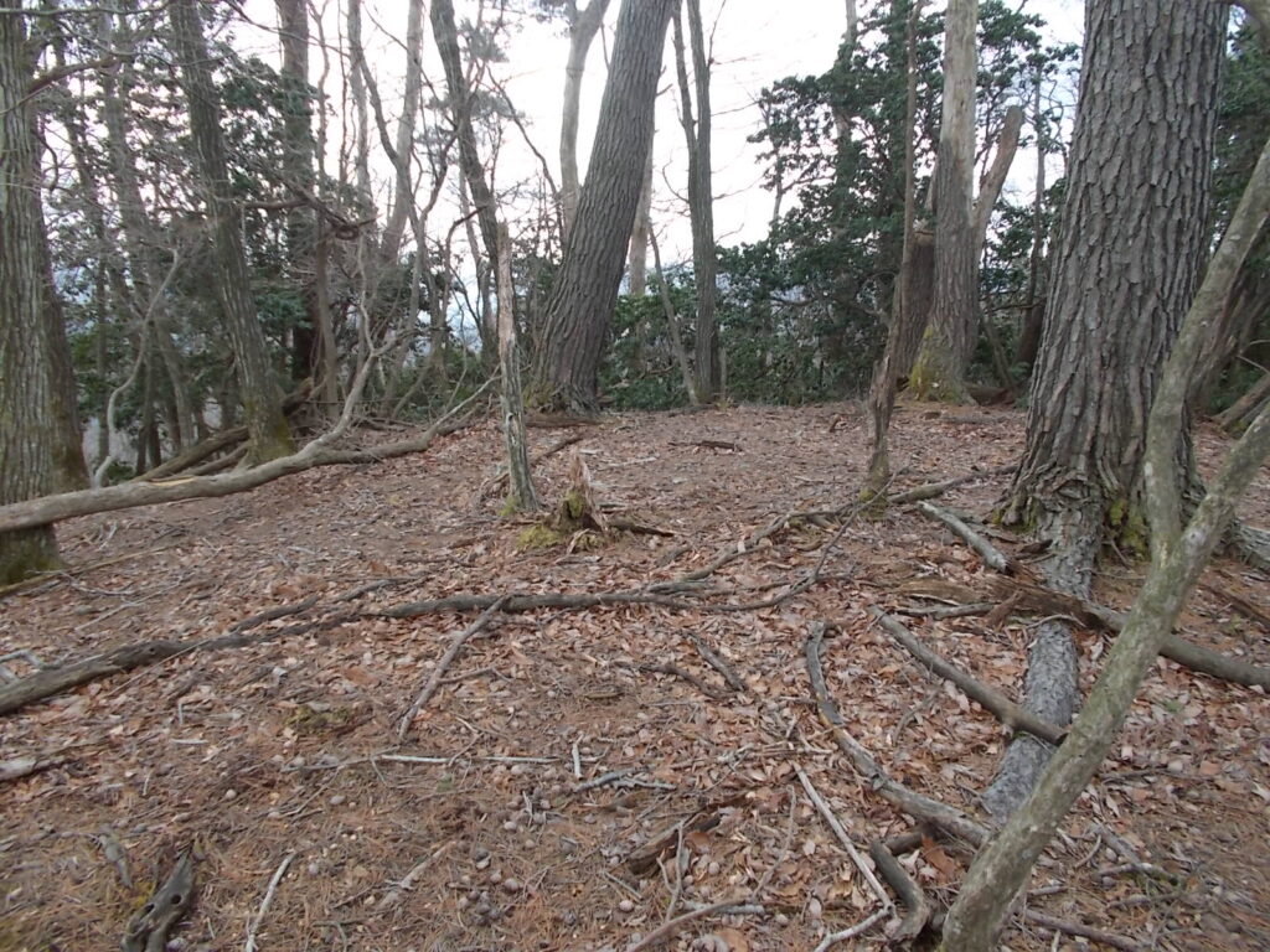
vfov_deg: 53.1
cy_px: 476
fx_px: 954
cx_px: 635
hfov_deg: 67.3
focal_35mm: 26
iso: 80
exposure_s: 1/125
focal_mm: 4.6
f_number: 3.2
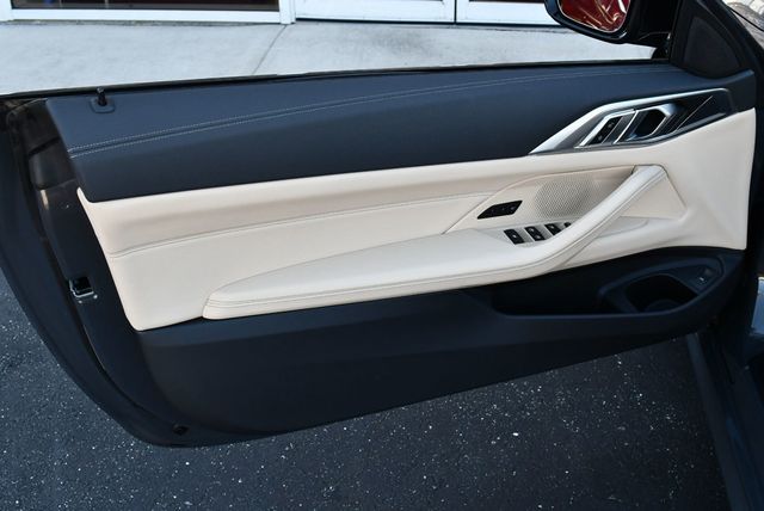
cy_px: 256
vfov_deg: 36.9
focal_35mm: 36
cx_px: 382
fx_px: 765
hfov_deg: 53.1
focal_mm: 18
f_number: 5.6
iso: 400
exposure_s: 1/250
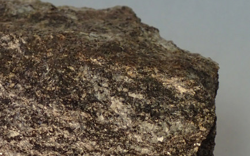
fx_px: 1260
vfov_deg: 7.1
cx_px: 5
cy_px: 143
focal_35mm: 185
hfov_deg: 11.2
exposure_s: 1/80
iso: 400
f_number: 4.2
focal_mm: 13.47
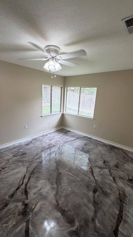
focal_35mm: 16
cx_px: 62
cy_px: 121
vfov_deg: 99.4
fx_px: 100
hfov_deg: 67.0
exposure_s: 1/120
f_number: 2.2
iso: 250
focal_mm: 2.22
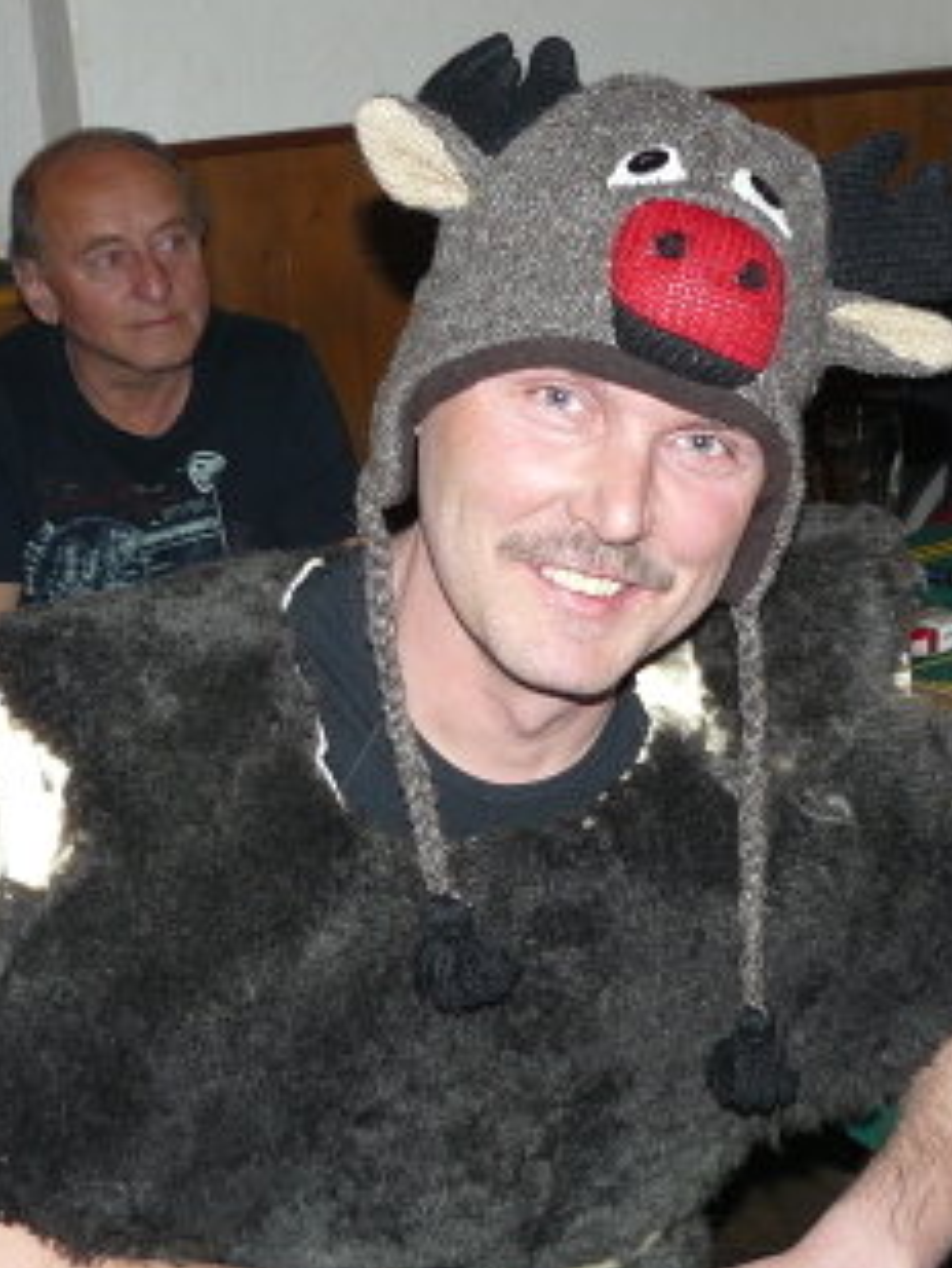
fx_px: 2162
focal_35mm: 59
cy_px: 767
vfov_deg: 32.6
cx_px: 624
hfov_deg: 24.7
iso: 100
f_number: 2.8
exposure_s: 1/30
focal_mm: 6
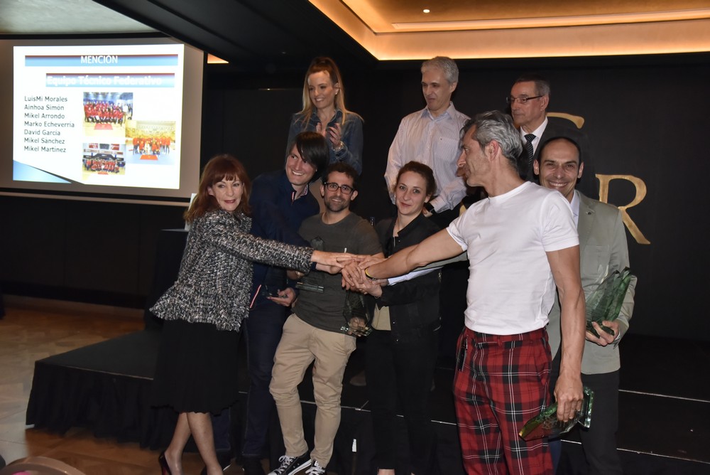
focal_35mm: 32
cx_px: 355
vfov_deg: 41.2
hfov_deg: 58.7
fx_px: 631
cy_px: 238
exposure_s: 1/60
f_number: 5.6
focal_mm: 32
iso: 3200
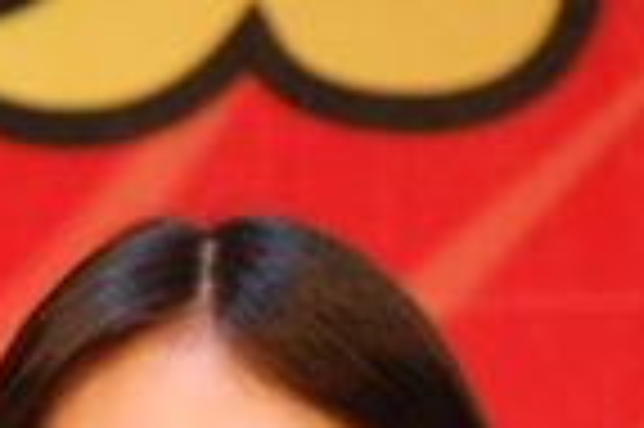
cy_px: 683
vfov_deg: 1.2
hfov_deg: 1.8
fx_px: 20245
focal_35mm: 1133
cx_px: -63
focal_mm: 180
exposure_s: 1/80
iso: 1600
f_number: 5.6
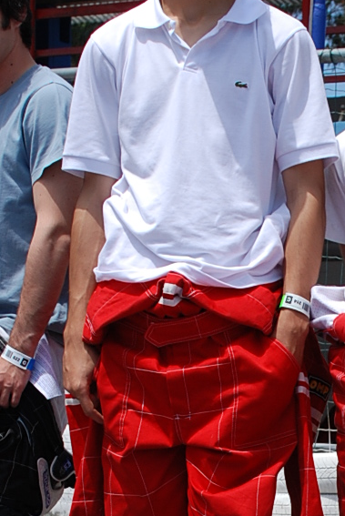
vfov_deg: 16.2
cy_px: 536
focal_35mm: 123
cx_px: 364
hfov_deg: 11.0
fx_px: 1765
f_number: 4
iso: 180
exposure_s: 1/1000
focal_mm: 24
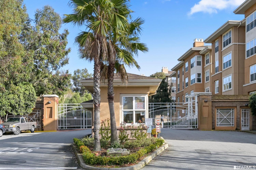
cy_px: 85
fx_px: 277
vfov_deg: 34.2
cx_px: 128
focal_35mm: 39
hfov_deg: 49.6
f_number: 11
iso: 400
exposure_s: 1/640
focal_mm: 26
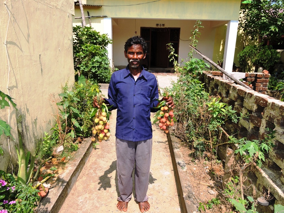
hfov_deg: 71.6
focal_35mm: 24
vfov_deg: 56.8
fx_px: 197
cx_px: 142
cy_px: 106
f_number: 3.3
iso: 100
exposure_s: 1/800
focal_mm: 4.3
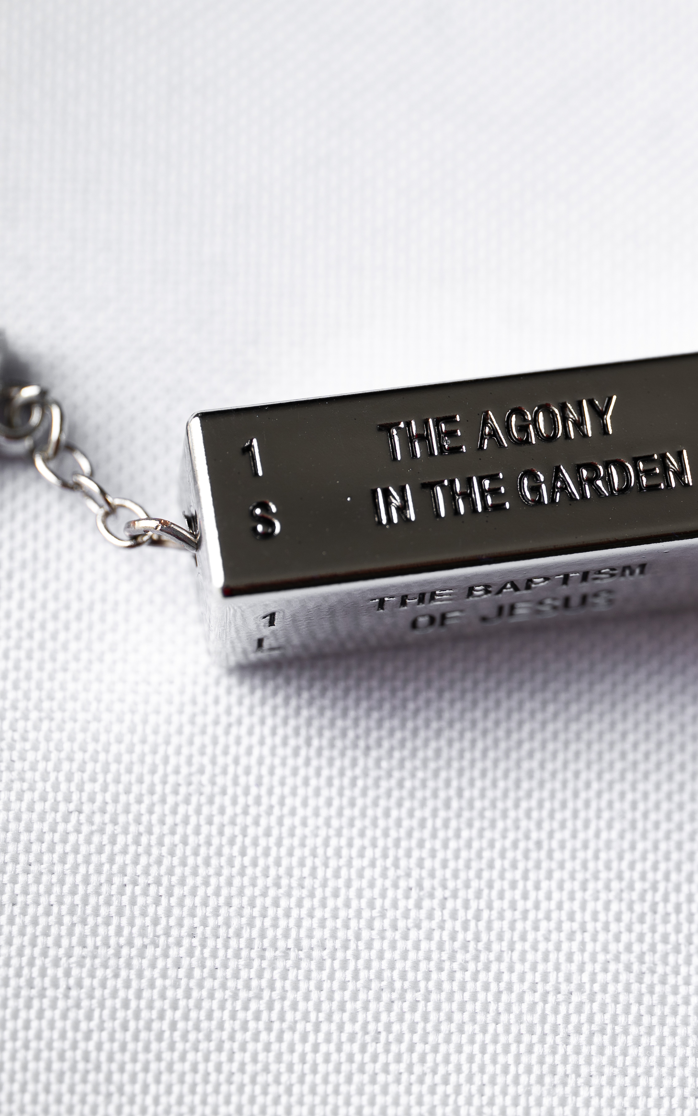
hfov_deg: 7.3
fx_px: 5418
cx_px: 852
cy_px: 572
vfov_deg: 11.8
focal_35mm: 178
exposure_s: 1/125
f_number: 4
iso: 50
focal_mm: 105
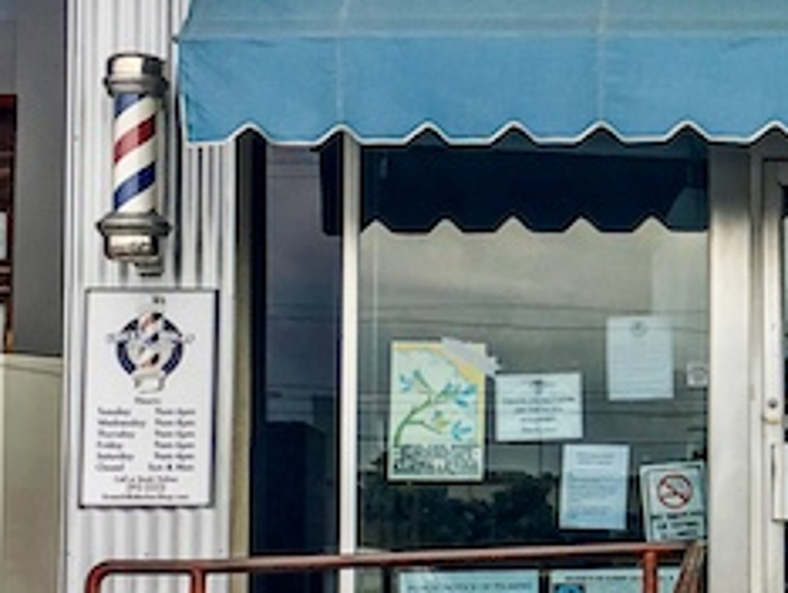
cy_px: 371
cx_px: 929
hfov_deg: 18.8
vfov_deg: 15.0
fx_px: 2256
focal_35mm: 99
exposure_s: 1/350
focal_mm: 4.15
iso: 25
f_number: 2.2
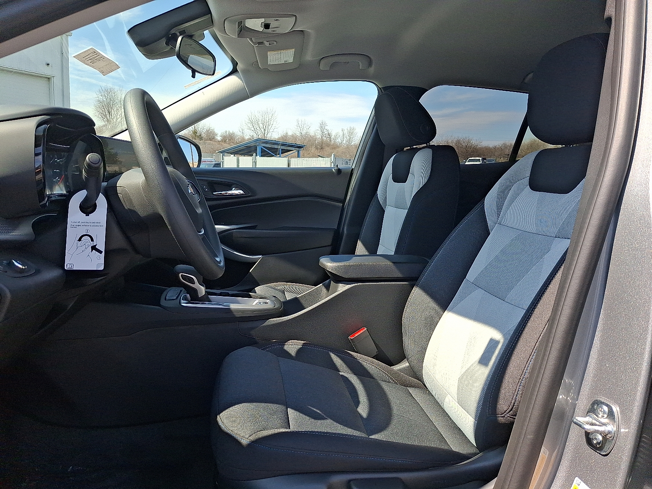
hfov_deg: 69.4
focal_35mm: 25
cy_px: 244
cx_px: 326
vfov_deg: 54.9
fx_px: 471
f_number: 1.8
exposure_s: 1/1000
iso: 30
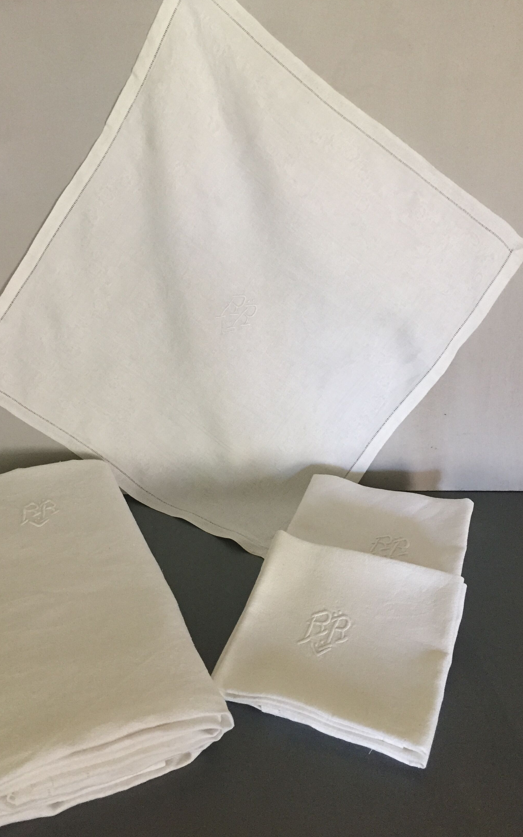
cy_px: 419
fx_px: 707
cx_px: 223
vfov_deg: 61.2
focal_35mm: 31
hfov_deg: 40.5
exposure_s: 1/33
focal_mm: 4.15
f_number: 2.2
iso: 200
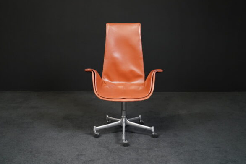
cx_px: 123
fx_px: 301
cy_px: 82
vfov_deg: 30.5
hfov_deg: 44.5
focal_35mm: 44
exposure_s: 1/100
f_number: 7.1
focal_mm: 43
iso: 5000
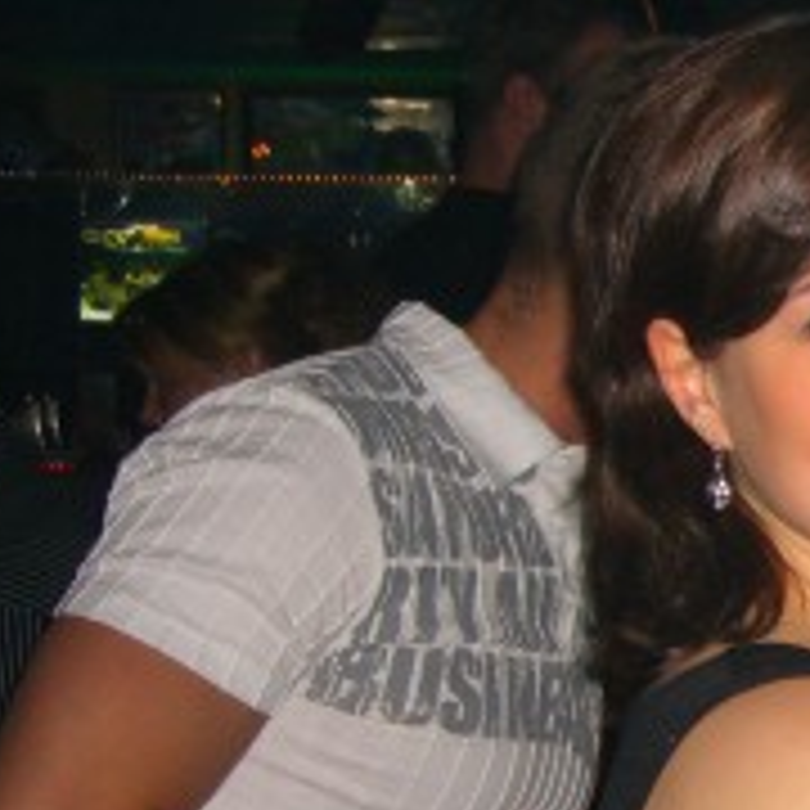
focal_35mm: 112
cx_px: 1062
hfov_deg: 14.8
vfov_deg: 15.5
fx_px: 2965
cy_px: 648
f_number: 2.8
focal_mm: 7.9
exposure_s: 1/60
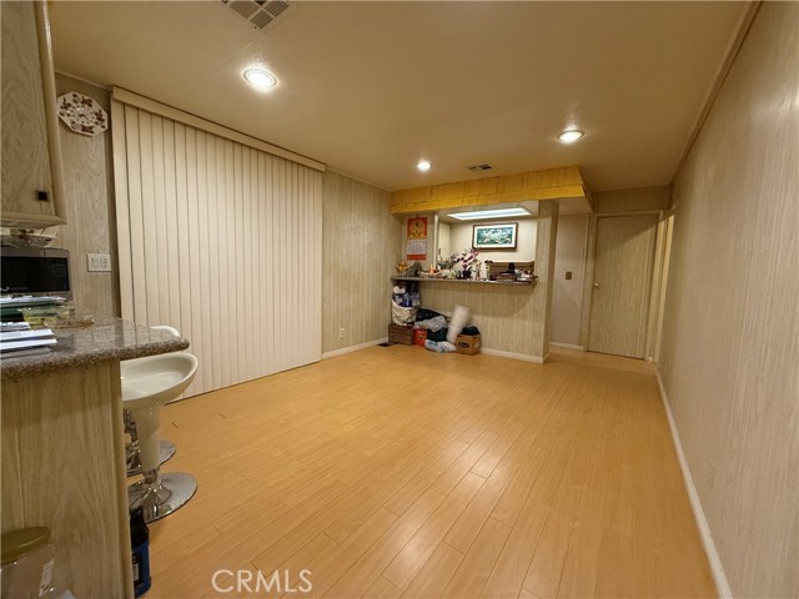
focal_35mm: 14
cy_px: 300
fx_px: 323
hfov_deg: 102.1
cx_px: 400
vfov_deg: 85.7
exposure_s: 1/120
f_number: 2.2
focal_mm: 2.22
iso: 400
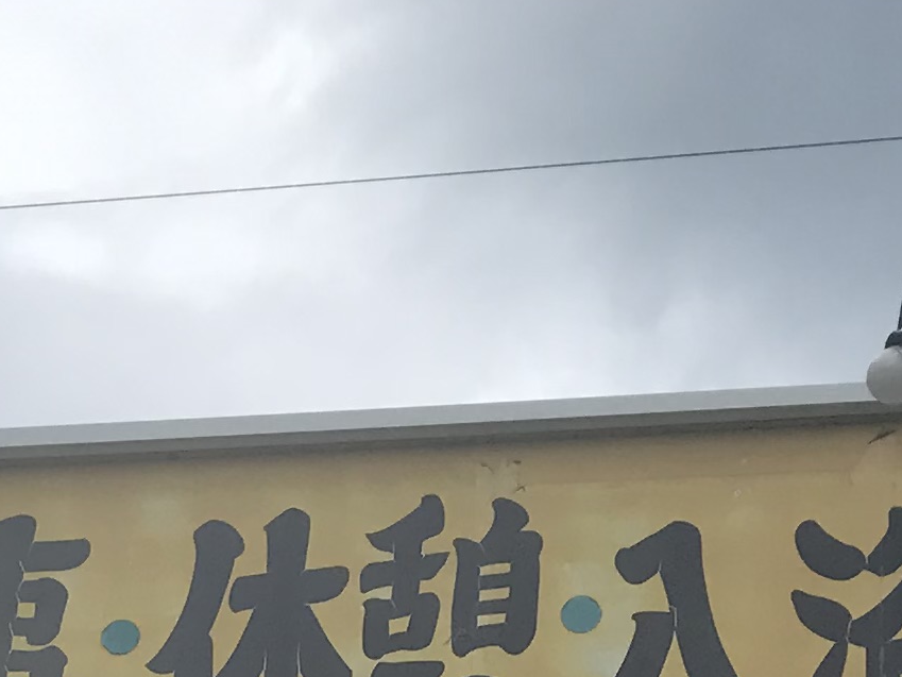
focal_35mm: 133
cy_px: 1477
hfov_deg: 14.8
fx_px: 3466
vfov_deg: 10.1
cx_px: 243
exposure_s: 1/1030
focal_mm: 3.99
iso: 20
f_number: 1.8
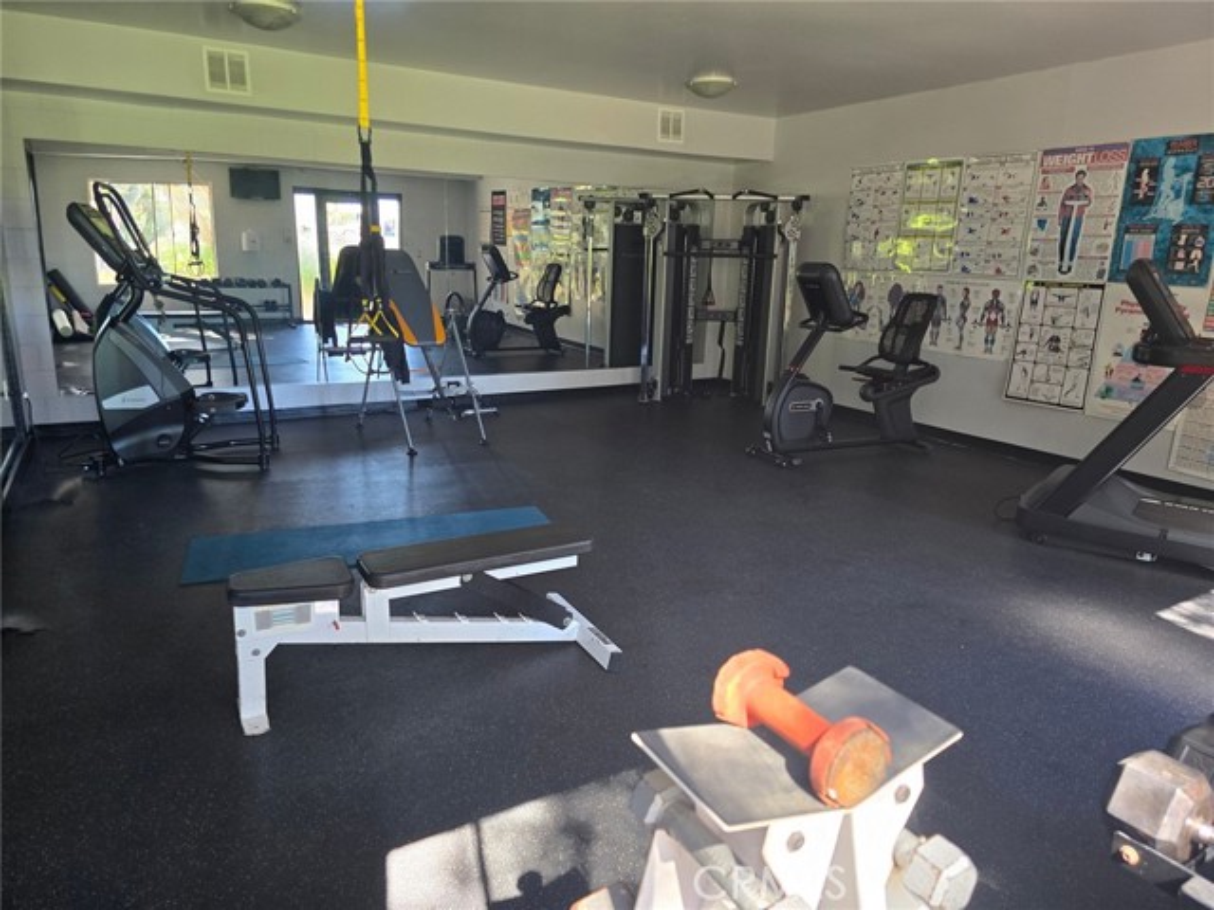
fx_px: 807
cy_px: 455
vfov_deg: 58.9
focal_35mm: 23
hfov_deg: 73.9
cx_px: 607
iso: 250
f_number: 1.7
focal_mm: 6.3
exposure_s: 1/120
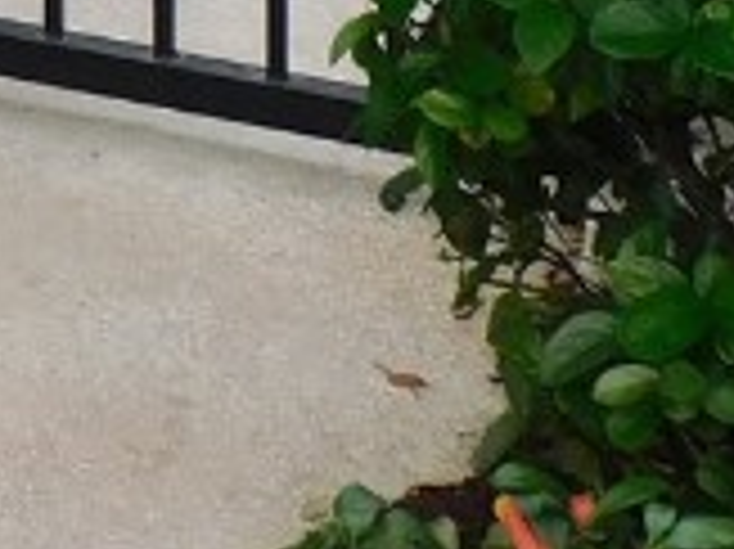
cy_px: -954
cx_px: -684
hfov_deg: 11.8
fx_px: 3199
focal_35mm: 151
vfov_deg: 8.6
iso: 125
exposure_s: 1/200
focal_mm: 4.3
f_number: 3.3
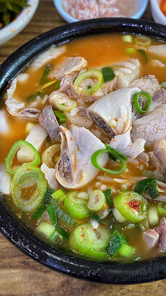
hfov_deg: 30.8
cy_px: 148
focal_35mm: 38
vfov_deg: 52.8
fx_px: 297
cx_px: 119
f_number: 1.8
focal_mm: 4.25
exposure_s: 1/60
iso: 125
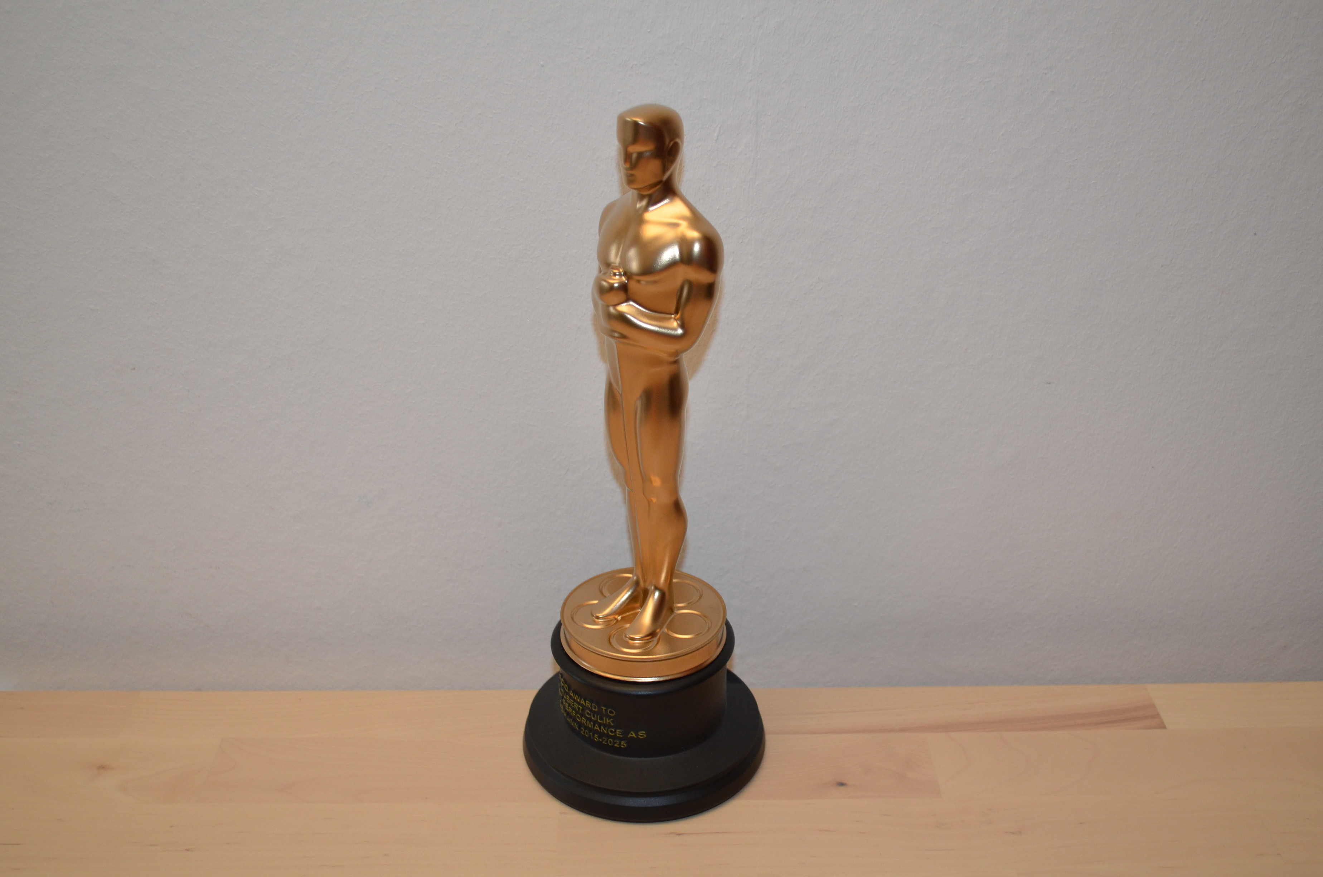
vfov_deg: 34.1
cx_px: 662
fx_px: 1430
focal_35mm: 39
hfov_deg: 49.6
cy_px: 438
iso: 720
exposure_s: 1/60
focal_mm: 26
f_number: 4.2
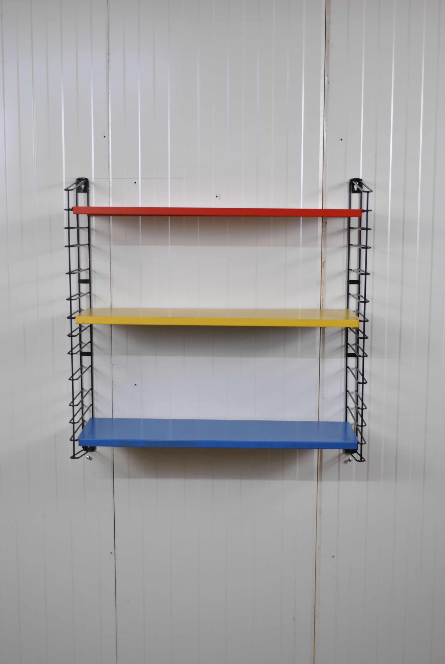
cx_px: 222
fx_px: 887
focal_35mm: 48
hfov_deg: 28.2
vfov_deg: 41.1
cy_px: 332
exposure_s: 1/20
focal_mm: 32
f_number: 4.8
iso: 200
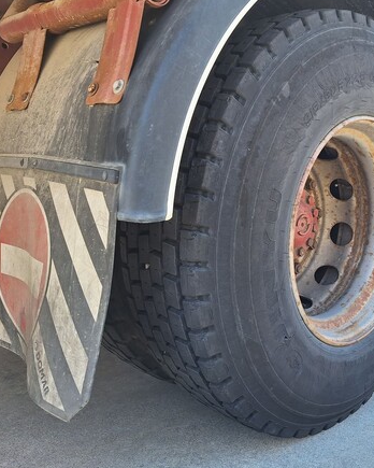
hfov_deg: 44.8
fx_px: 429
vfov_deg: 57.2
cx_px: 299
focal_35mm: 31
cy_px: 239
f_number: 1.8
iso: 40
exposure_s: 1/283
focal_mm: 5.54
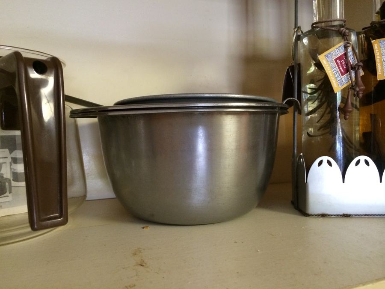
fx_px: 334
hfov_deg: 60.0
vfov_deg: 46.8
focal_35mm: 30
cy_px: 144
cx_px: 192
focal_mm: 4.12
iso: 320
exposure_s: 1/30
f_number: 2.2
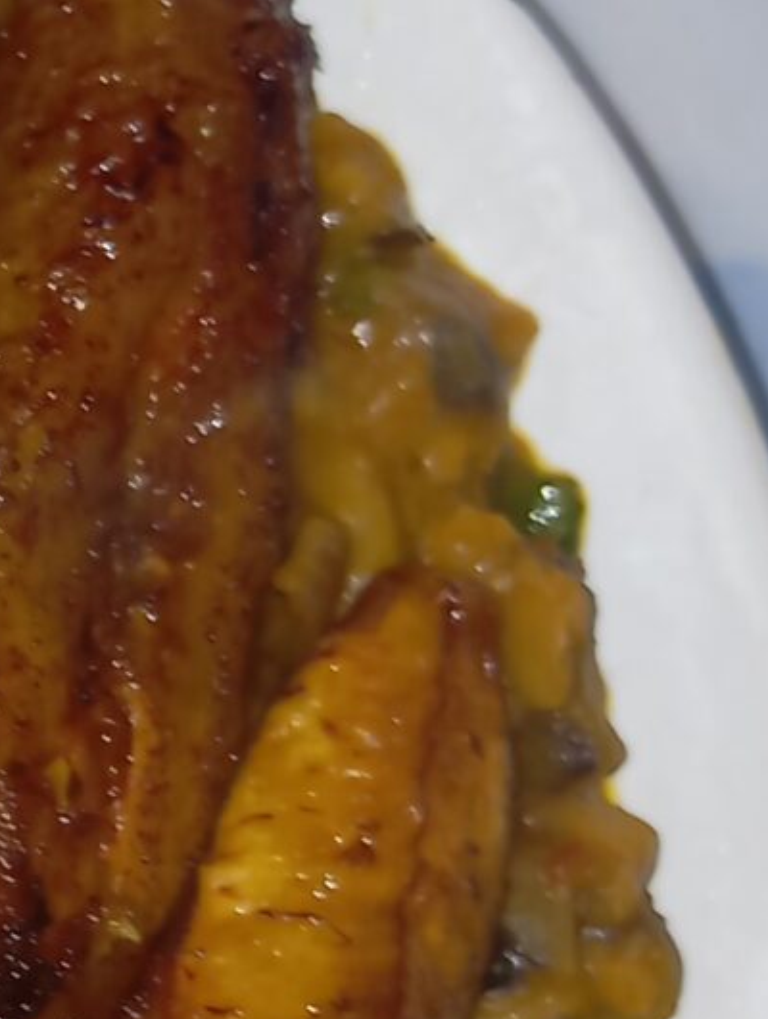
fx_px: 3982
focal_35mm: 135
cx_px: -998
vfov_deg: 14.6
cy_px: 612
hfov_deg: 9.8
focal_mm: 4.22
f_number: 1.8
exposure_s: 1/33.3
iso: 199
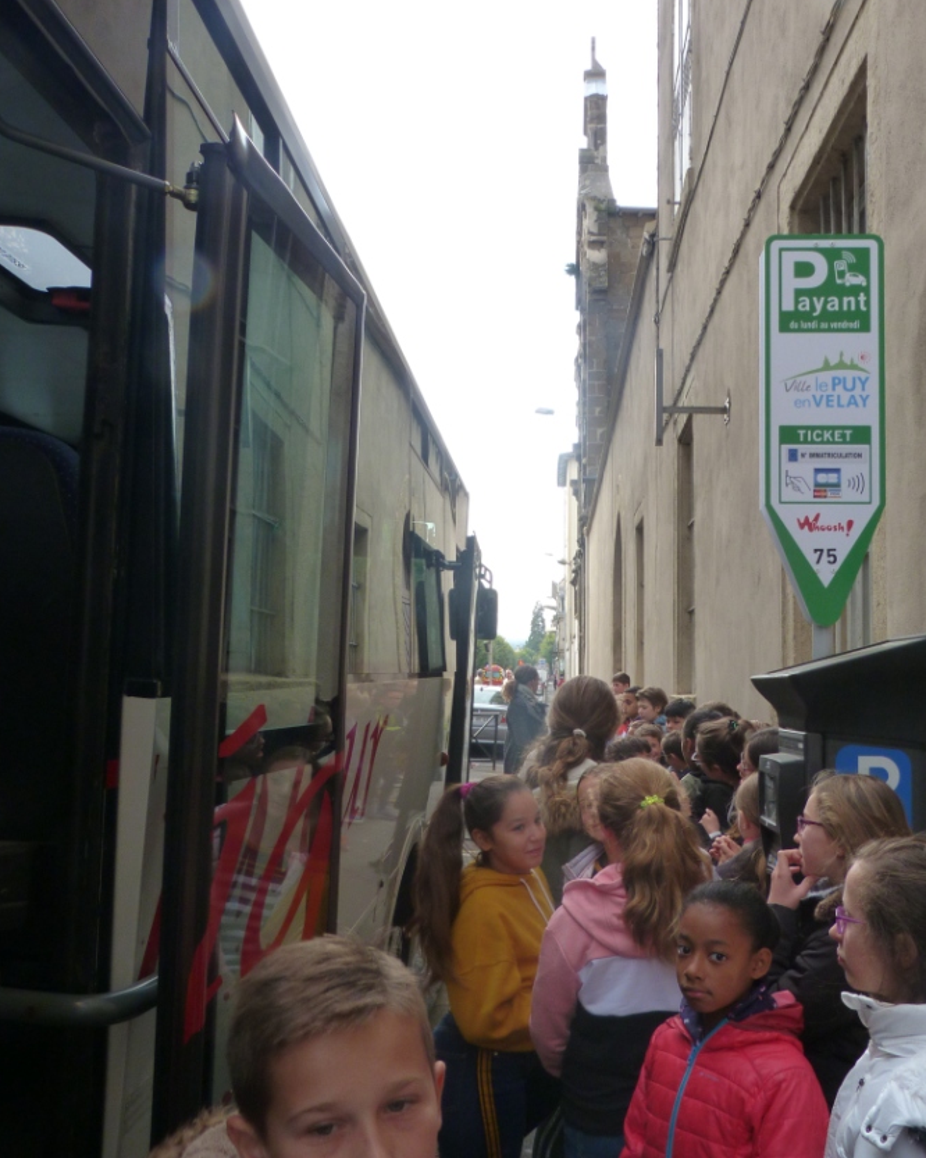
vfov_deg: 58.7
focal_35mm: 30
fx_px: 1028
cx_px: 530
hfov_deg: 48.3
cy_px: 624
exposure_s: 1/125
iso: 125
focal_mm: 4.5
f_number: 4
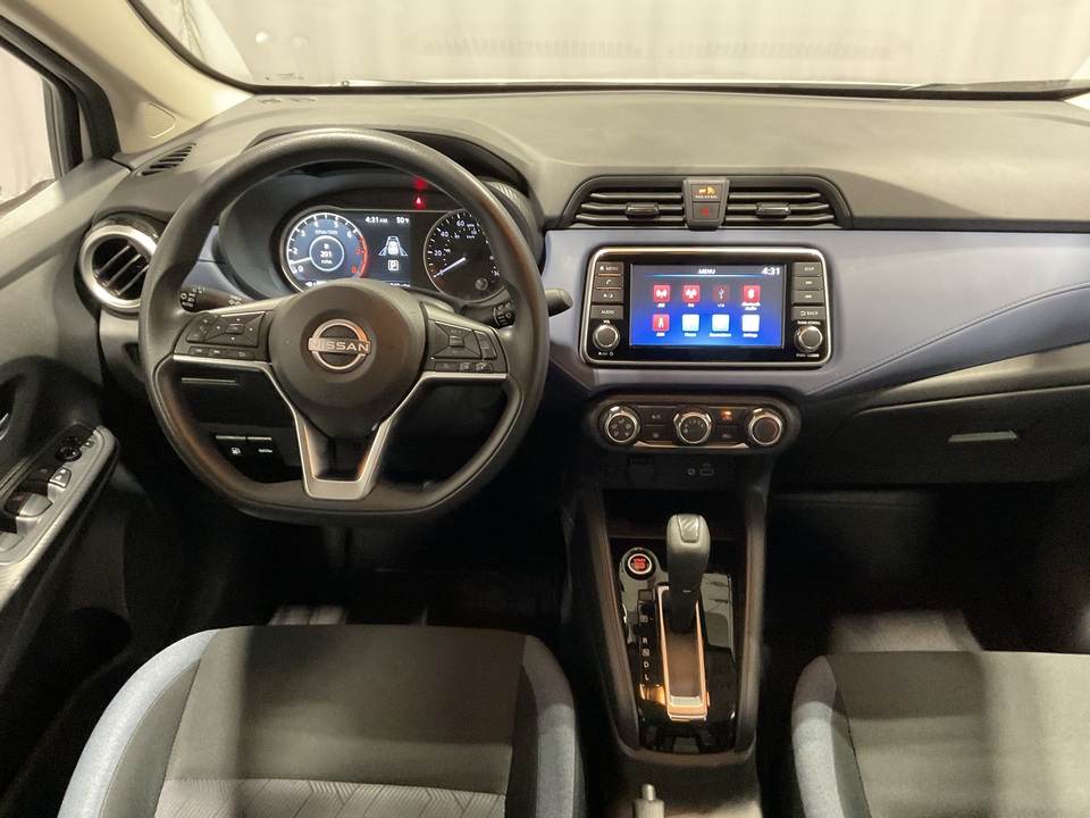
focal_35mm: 29
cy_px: 409
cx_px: 545
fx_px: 913
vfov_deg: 48.2
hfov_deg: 61.7
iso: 400
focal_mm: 3
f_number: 1.8
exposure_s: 1/30
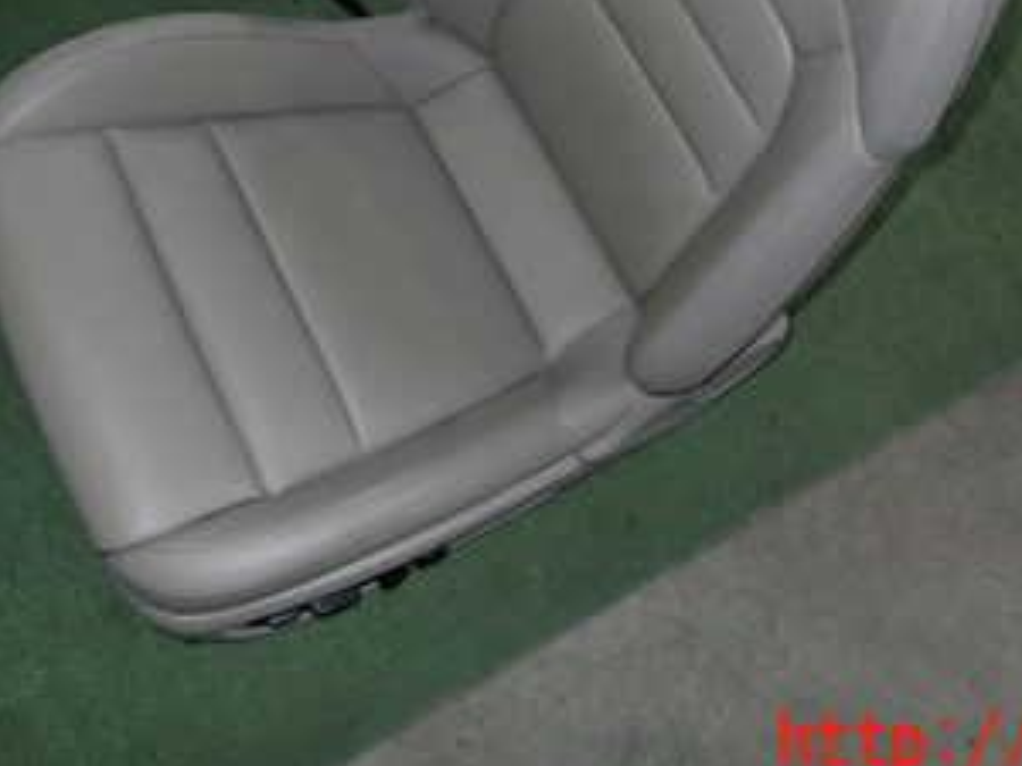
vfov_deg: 27.6
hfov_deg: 38.2
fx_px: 1476
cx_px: 525
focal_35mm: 50
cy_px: 20
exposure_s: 1/30
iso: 320
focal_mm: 4.5
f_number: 5.6
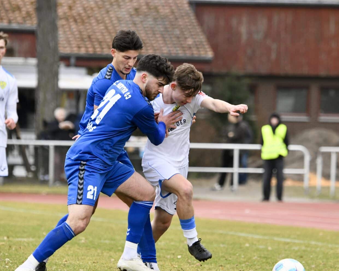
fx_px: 5127
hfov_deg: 3.8
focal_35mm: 511
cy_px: 172
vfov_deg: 3.0
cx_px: 179
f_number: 6.3
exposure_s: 1/1600
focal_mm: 330
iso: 3200
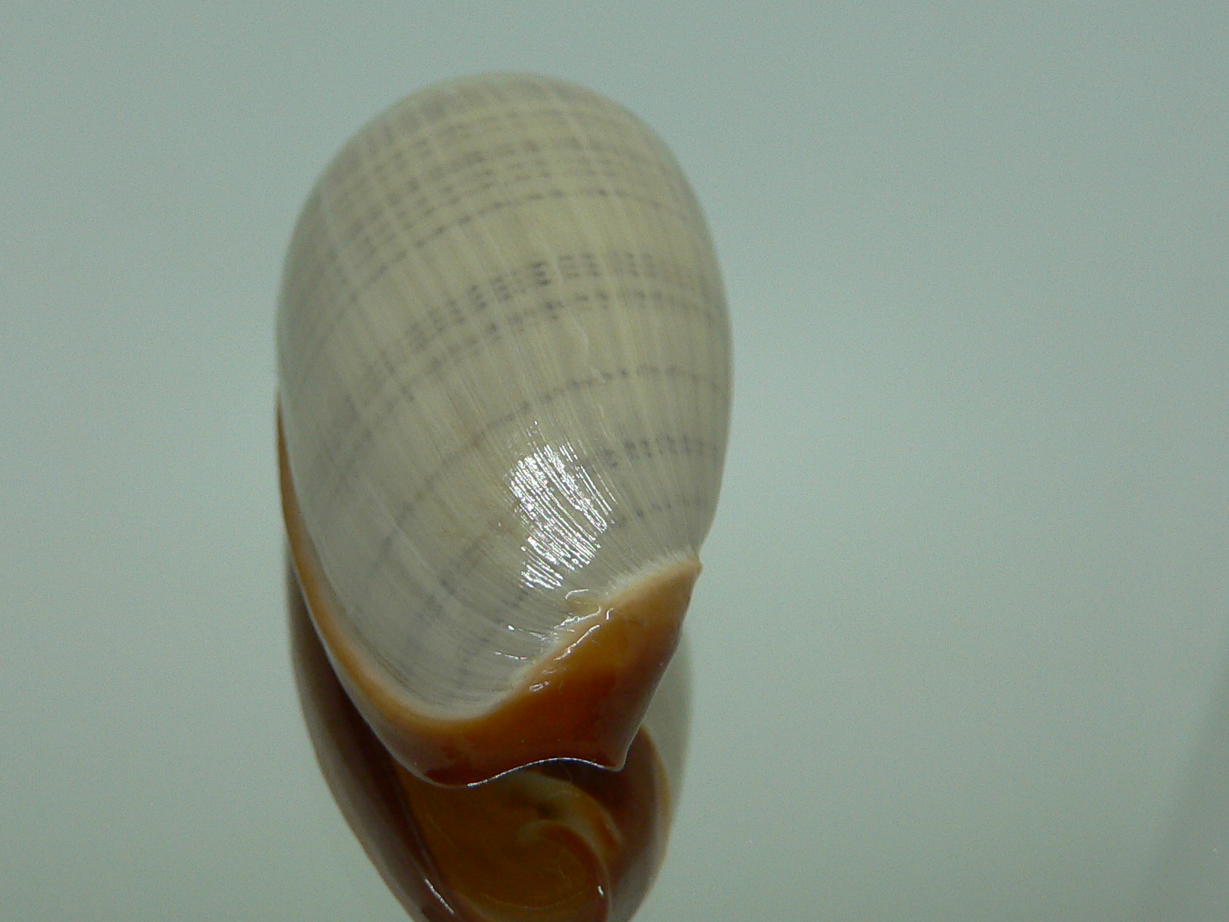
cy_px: 451
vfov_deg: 32.9
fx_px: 1562
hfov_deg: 42.8
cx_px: 501
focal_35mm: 44
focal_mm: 4.6
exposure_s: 1/60
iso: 100
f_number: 2.8
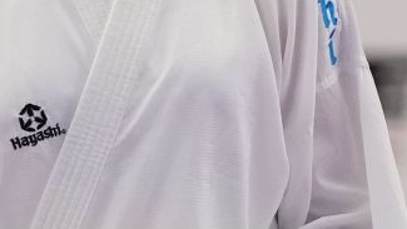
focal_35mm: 1344
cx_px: 207
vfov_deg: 0.9
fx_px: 14508
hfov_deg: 1.6
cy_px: 6
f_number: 2.8
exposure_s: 1/1000
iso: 2000
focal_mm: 155
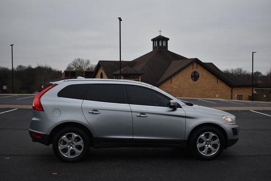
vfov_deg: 33.0
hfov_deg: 47.9
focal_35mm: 40
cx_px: 136
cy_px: 90
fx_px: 305
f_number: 4
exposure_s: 1/250
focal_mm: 27
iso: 640
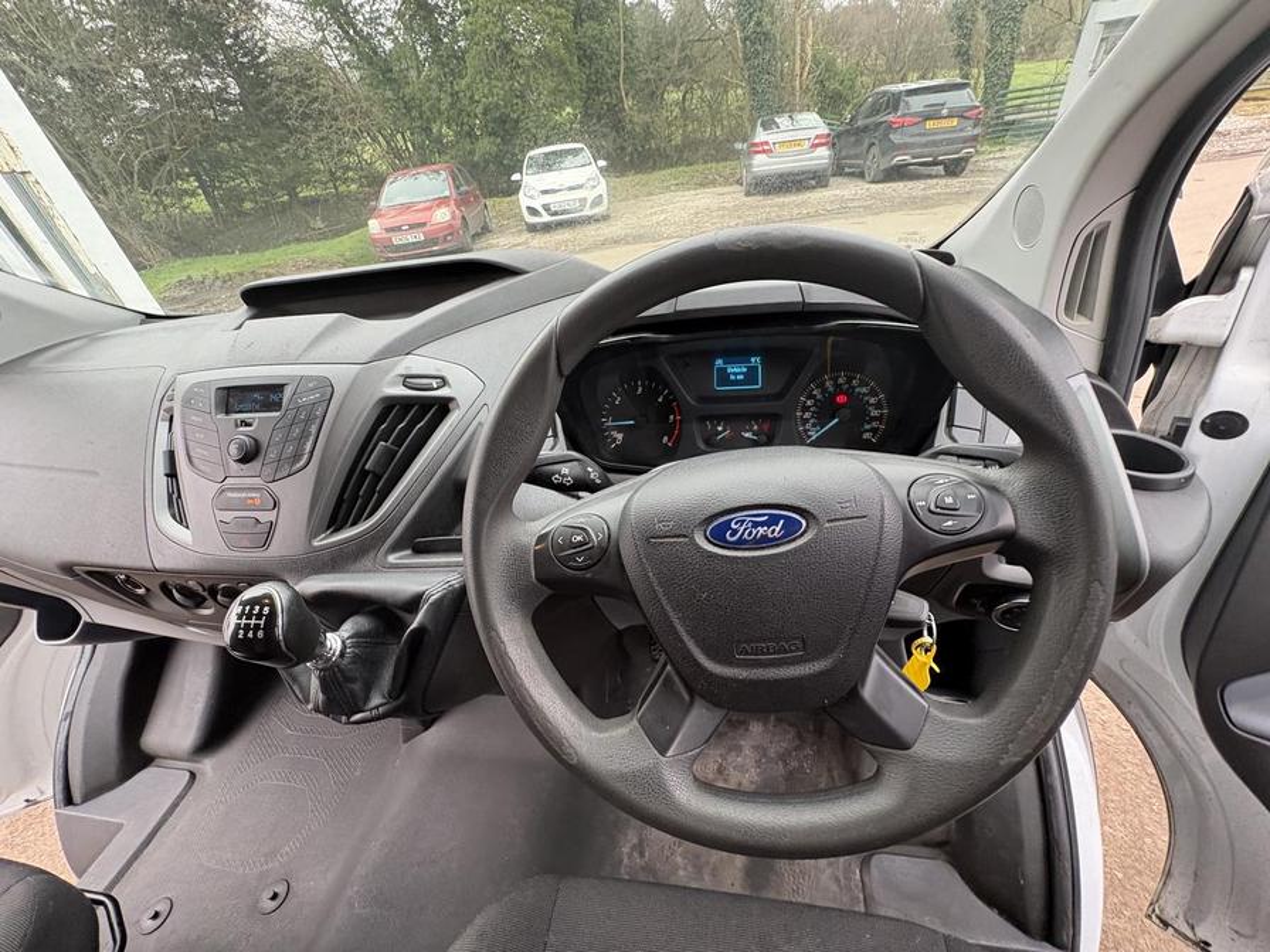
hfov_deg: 102.1
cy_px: 476
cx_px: 635
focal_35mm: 14
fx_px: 514
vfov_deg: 85.7
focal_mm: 2.22
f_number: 2.2
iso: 200
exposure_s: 1/99
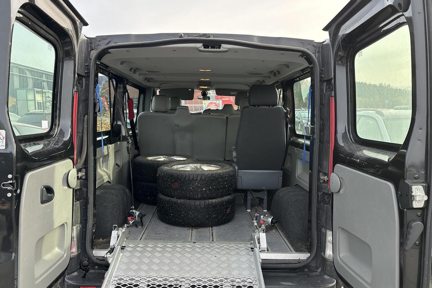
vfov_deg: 46.4
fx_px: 336
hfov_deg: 65.5
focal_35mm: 28
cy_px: 149
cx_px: 209
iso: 40
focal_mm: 5.96
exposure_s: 1/262
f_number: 1.6
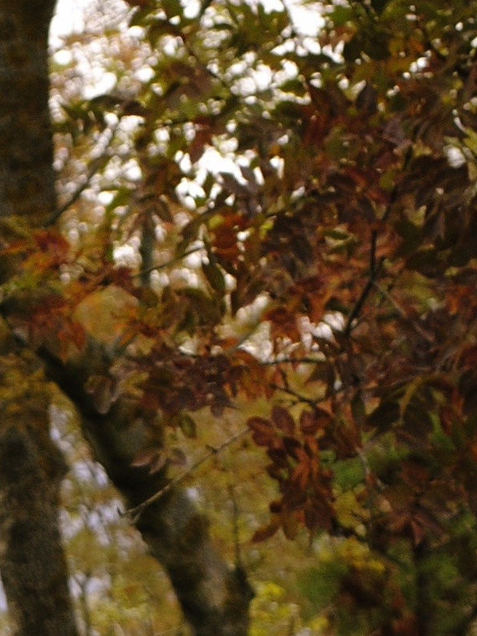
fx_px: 6989
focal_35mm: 380
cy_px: 1265
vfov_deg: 5.1
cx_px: -393
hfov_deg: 3.9
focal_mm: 55
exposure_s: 1/125
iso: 250
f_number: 5.6
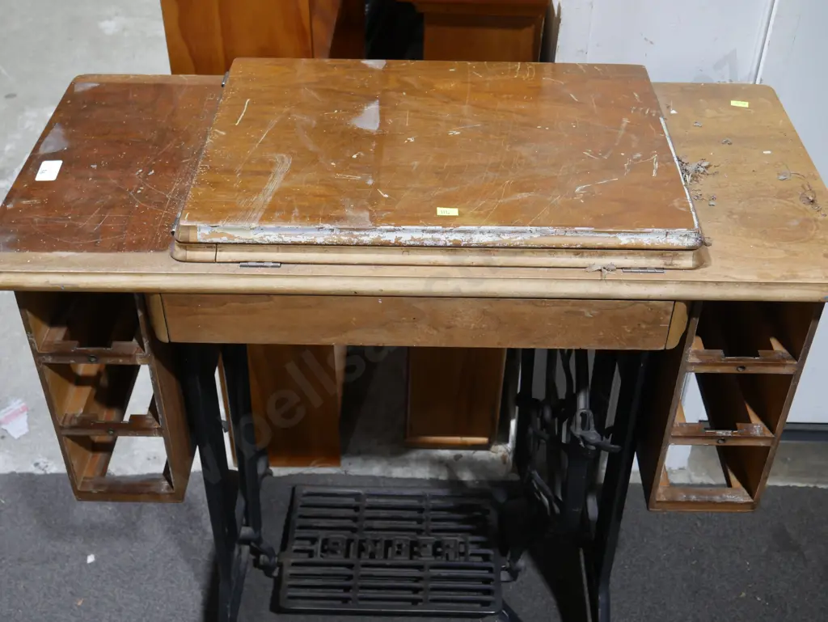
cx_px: 414
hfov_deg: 42.9
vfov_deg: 32.9
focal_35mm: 44
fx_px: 1053
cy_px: 311
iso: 640
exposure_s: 1/60
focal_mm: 22
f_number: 4.7
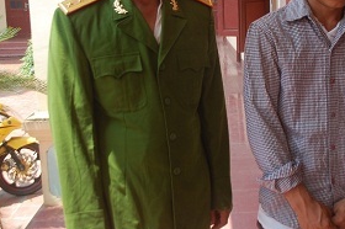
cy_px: 65
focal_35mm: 59
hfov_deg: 33.9
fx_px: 565
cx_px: 195
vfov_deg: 22.8
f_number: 6.3
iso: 200
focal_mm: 22
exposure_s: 1/160
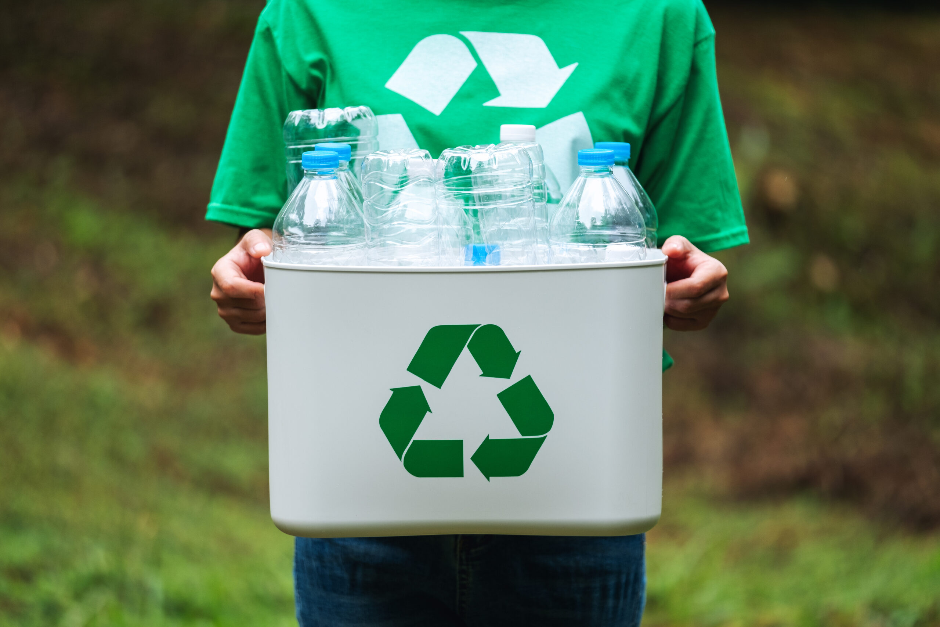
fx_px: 5483
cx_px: 470
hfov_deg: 9.8
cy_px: 314
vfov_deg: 6.5
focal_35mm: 210
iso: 200
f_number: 2.8
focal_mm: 140
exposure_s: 1/750
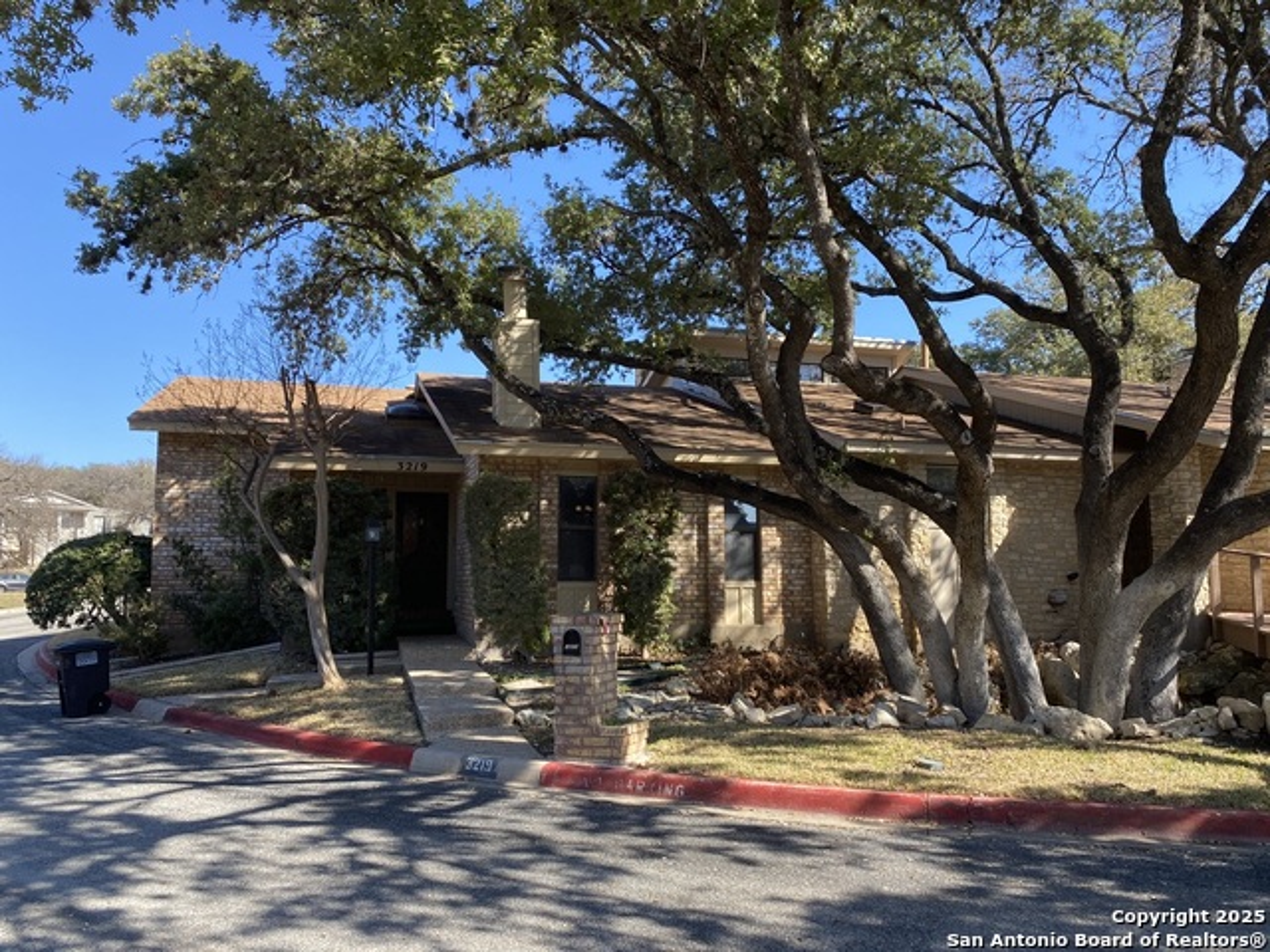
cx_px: 635
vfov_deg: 53.1
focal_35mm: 26
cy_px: 476
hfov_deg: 67.3
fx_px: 954
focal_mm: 4.25
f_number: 1.8
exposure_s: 1/767
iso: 32
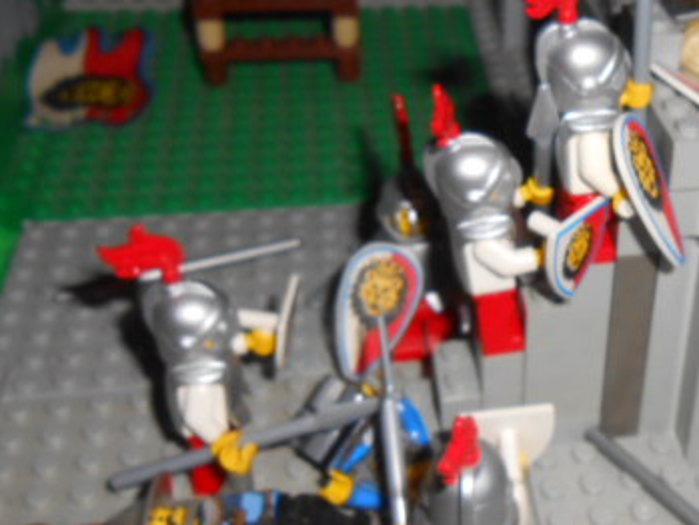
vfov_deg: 26.5
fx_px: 1111
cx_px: 557
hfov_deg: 33.9
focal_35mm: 55
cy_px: 192
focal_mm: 5.3
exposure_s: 1/25
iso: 200
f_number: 11.9
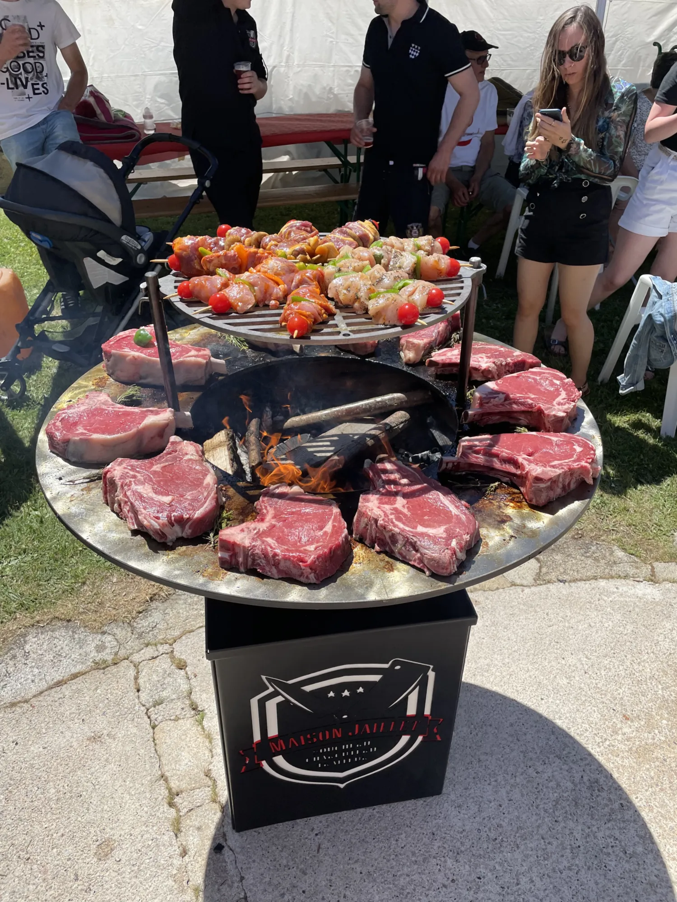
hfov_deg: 53.1
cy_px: 451
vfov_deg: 67.3
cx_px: 338
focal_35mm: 26
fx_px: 678
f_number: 1.6
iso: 32
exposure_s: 1/2681
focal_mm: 4.2
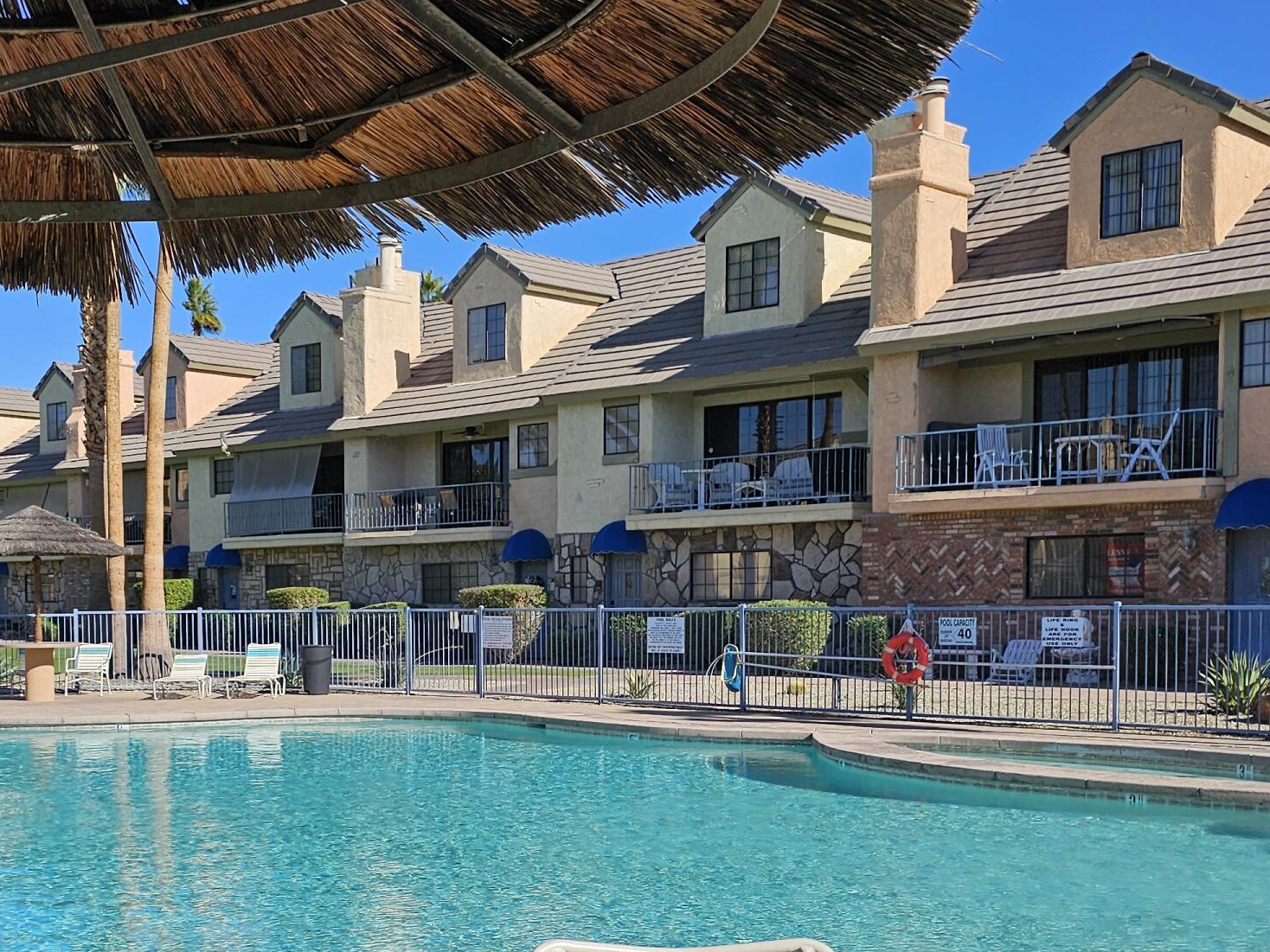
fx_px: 1724
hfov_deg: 40.1
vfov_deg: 30.4
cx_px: 464
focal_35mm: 47
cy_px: 699
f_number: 1.7
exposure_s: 1/1571
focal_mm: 6.3
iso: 12
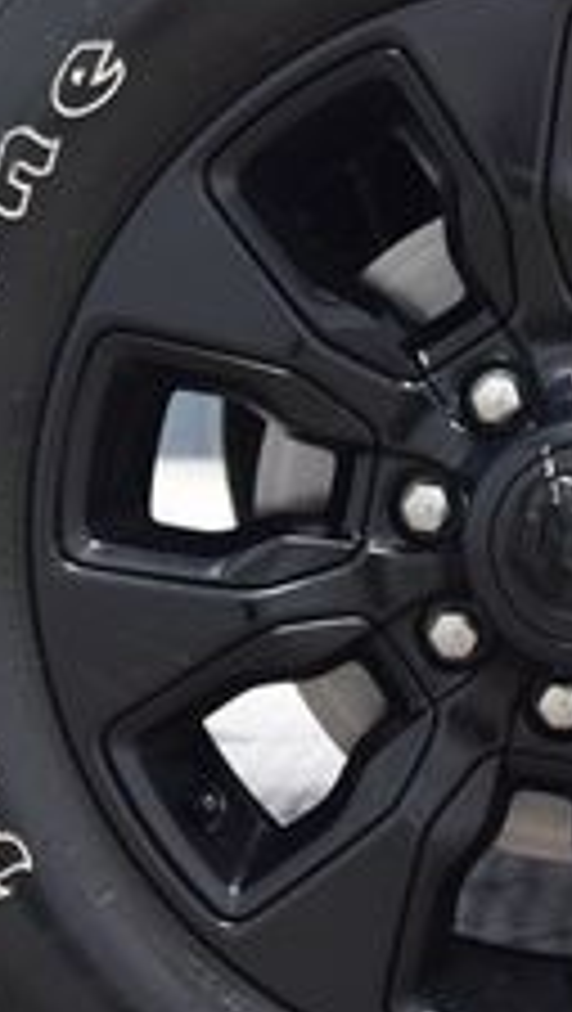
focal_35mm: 120
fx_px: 3240
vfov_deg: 17.8
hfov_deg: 10.0
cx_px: 622
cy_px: 542
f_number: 3.2
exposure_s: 1/60
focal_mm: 27
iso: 1600
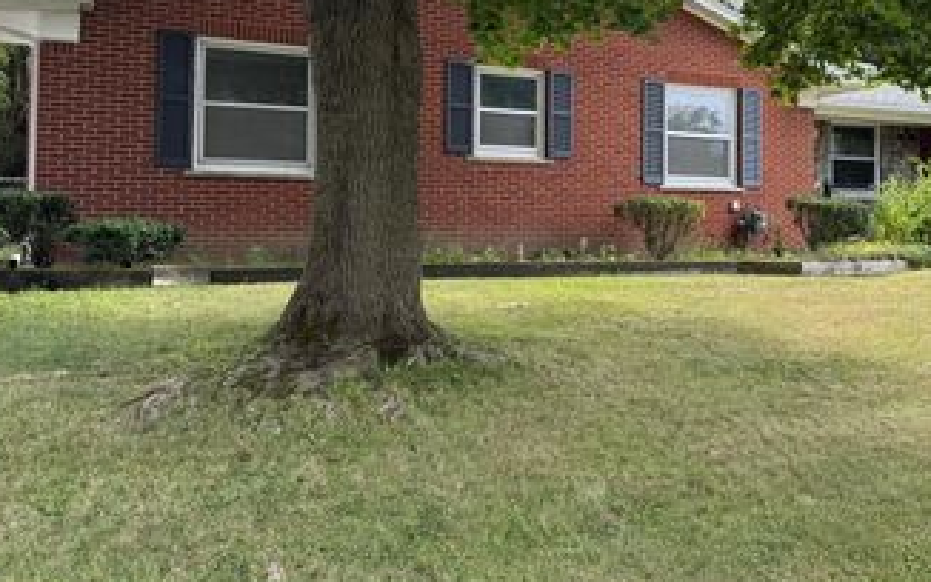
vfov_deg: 32.5
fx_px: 990
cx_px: 674
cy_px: 190
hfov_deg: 48.8
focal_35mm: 39
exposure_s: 1/582
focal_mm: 6.76
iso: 80
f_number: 1.78
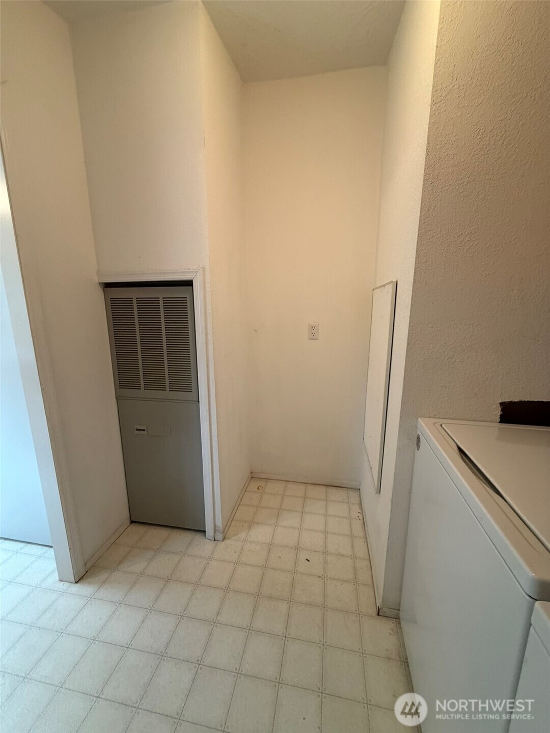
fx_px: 297
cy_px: 366
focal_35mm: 14
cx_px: 275
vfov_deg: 102.1
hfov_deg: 85.7
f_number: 2.2
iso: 320
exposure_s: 1/60
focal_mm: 2.22
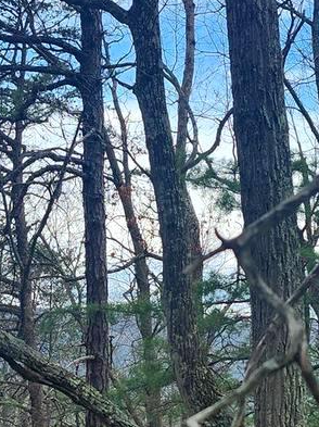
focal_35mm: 90
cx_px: 180
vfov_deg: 21.4
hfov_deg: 16.4
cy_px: 361
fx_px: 1108
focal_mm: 5.54
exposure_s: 1/726
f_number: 1.8
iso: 25
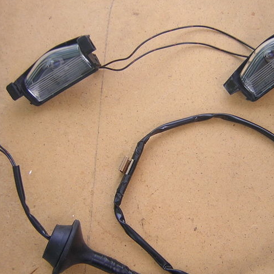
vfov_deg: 32.8
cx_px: 186
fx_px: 466
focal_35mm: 52
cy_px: 146
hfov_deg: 32.5
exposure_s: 1/58.3
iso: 100
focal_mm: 4.7
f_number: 2.6
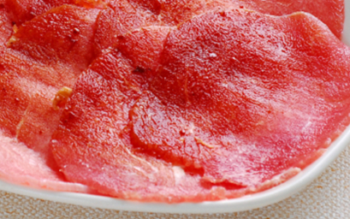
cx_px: 62
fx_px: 2195
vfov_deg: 5.7
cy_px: -4
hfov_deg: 9.1
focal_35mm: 230
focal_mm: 60
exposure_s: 1/125
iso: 100
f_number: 10
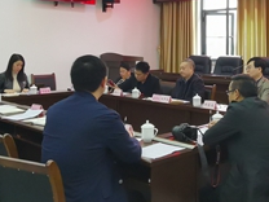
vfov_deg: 29.2
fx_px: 373
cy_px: 27
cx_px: 195
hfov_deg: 38.8
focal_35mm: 48
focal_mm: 2.26
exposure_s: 1/50
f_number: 2.2
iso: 400
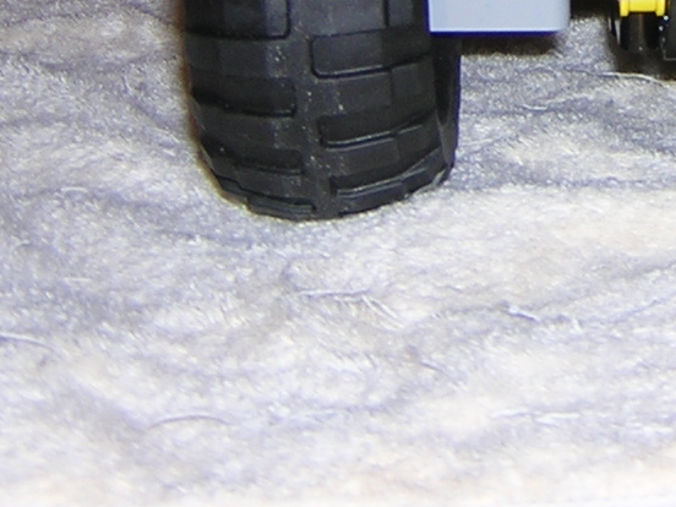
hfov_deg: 16.6
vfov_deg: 12.2
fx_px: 2265
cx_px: 675
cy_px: -227
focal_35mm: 116
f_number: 2.7
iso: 100
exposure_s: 1/60.1
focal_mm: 5.2
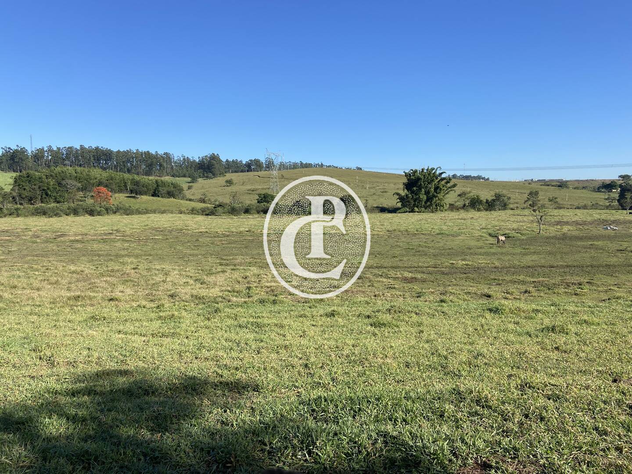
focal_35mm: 26
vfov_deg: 53.1
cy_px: 237
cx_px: 316
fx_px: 475
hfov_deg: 67.3
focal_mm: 4.25
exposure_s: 1/2268
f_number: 1.8
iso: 32
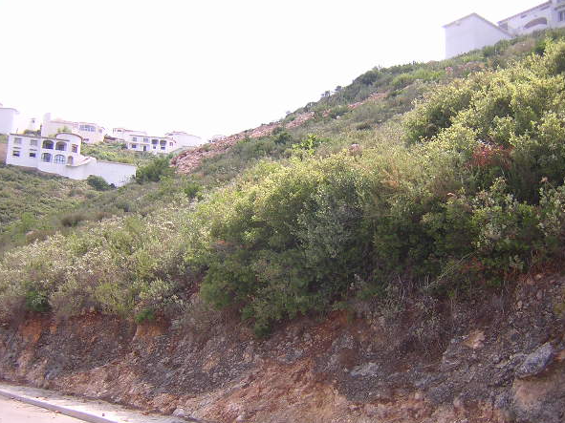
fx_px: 636
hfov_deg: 47.9
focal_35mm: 39
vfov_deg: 36.8
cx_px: 271
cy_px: 227
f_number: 2.6
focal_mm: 4.7
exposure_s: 1/498
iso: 100
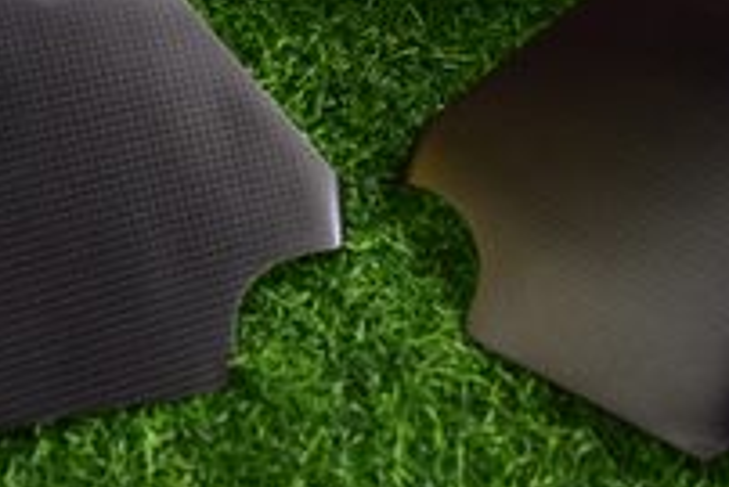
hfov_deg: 15.4
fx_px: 2695
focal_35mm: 133
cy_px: -164
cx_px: 386
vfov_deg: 10.1
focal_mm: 28
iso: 2000
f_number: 3.5
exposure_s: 1/125
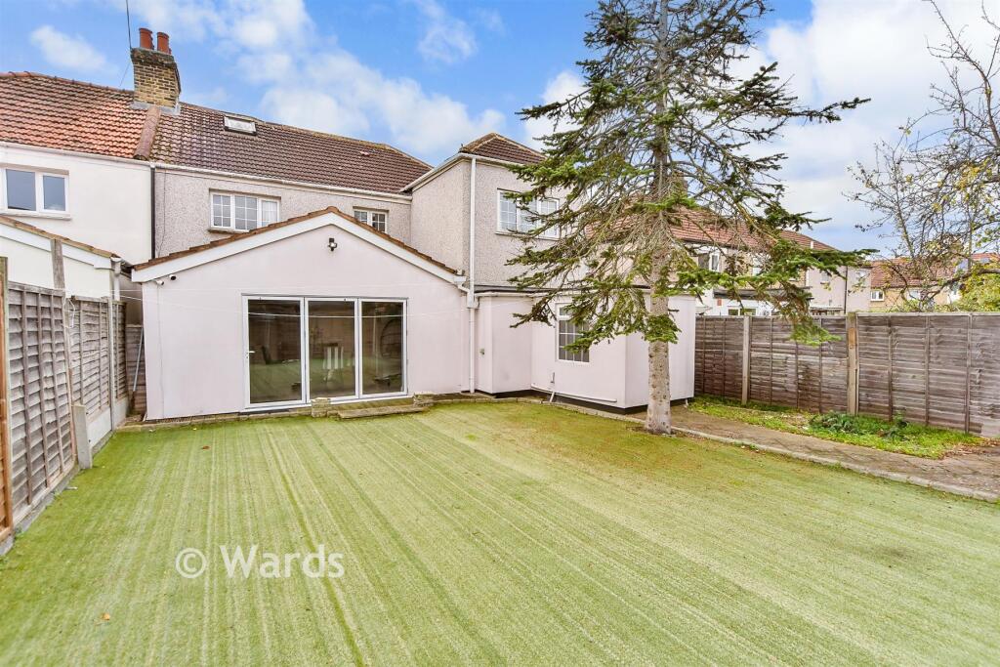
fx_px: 417
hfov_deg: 100.4
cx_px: 500
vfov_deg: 77.3
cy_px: 334
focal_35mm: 15
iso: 500
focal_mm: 10
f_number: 8
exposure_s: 1/250
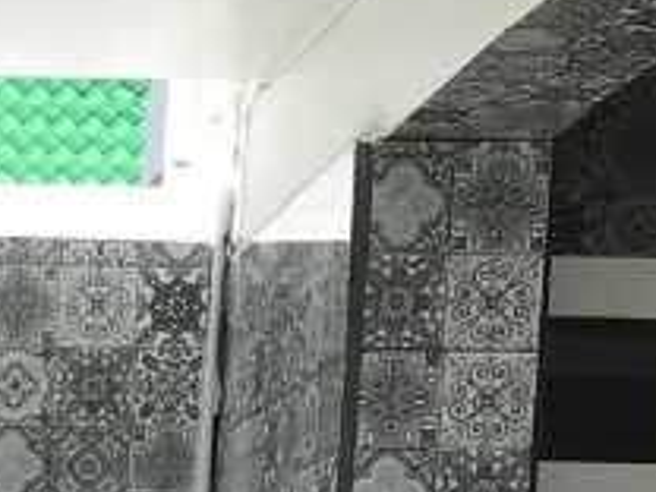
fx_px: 3013
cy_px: 1164
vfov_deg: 8.5
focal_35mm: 159
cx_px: -464
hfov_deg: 11.6
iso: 25
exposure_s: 1/397
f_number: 2.4
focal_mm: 3.3
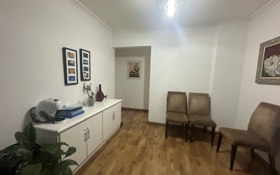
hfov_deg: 101.5
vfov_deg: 74.7
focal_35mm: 15
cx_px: 139
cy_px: 91
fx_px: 114
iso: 320
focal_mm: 2.22
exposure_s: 1/60
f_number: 2.2
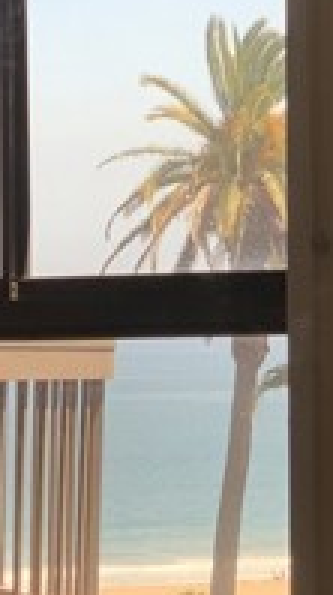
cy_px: 364
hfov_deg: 6.6
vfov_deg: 11.8
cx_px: 18
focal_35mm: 183
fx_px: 2880
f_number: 2.4
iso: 16
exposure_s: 1/122
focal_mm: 6
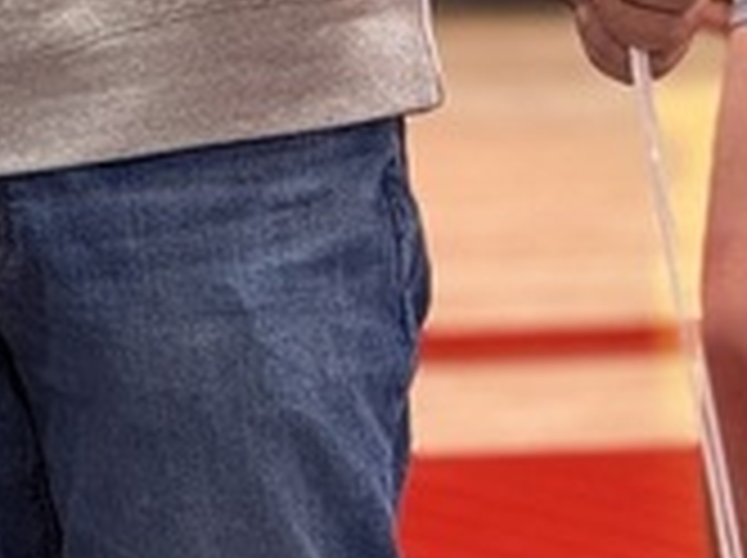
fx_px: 12498
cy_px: -382
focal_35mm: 580
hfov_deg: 3.4
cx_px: -904
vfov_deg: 2.6
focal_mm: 15.66
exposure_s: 1/70
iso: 250
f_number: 2.8
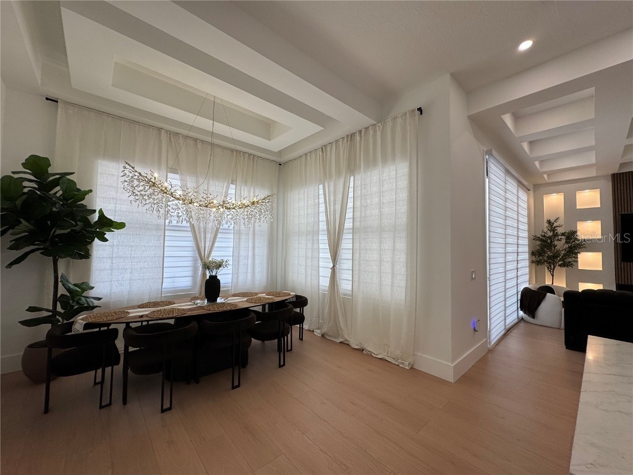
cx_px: 316
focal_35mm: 14
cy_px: 238
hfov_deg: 102.1
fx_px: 256
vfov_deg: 85.7
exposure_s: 1/154
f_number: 2.2
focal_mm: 2.22
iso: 40
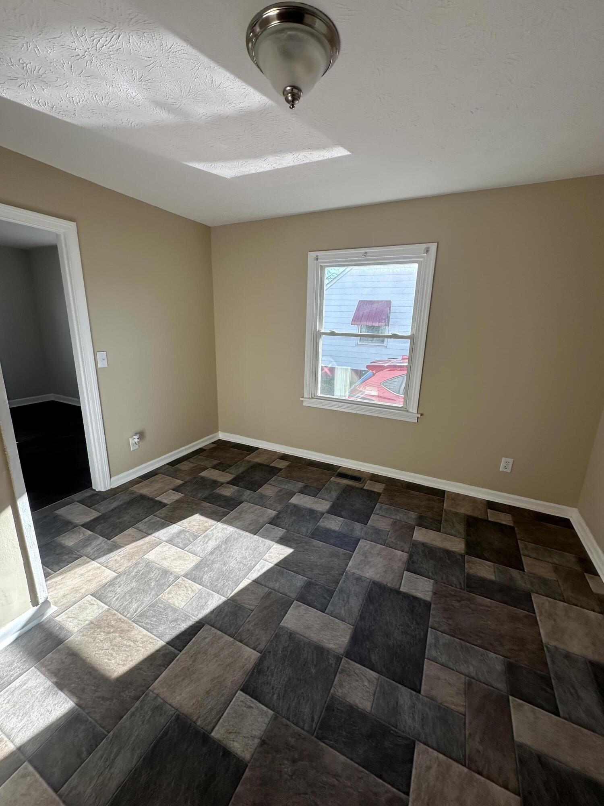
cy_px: 403
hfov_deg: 85.7
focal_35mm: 14
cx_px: 302
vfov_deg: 102.1
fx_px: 326
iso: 40
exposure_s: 1/194
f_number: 2.2
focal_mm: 2.22
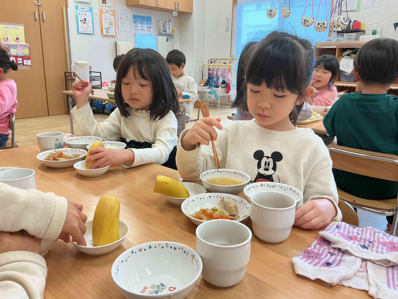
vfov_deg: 48.2
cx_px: 199
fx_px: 333
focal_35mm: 29
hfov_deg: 61.7
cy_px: 150
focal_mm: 3
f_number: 1.8
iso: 64
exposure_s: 1/100
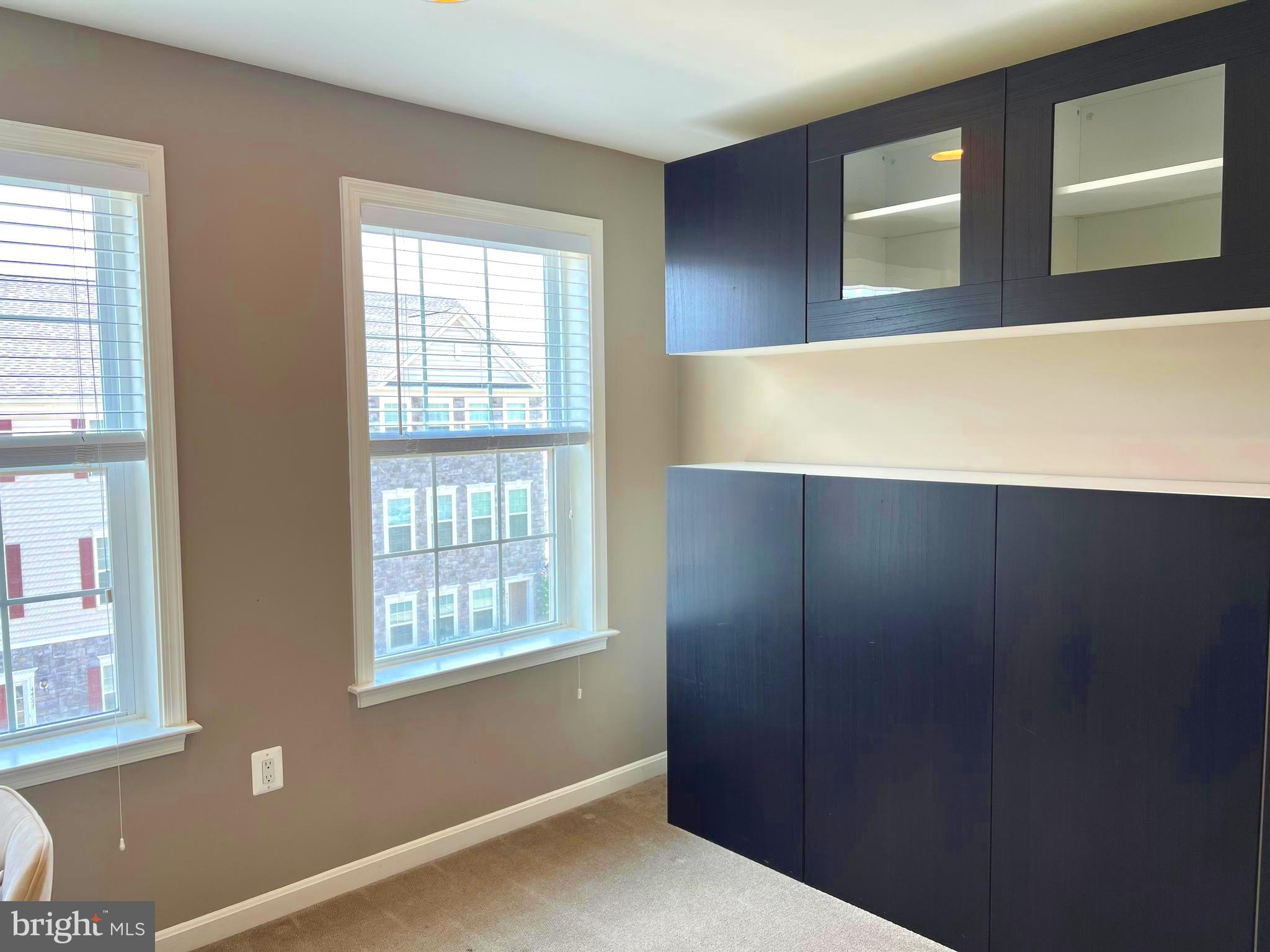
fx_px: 954
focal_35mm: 26
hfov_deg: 67.3
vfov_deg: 53.1
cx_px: 635
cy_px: 476
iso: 40
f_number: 1.5
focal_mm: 5.7
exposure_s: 1/160
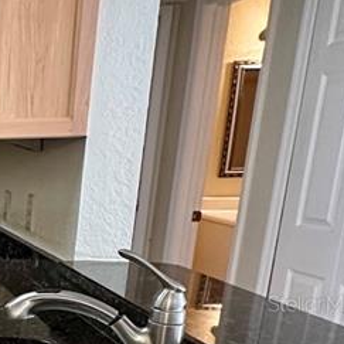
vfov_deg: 27.3
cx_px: -269
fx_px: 686
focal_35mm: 61
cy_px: 303
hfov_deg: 20.4
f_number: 2.2
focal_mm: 2.22
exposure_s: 1/51
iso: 250
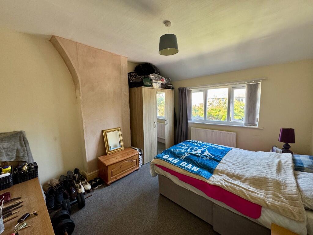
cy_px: 118
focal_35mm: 14
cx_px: 156
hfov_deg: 102.1
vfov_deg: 85.7
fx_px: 127
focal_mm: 2.22
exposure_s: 1/99
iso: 200
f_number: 2.2
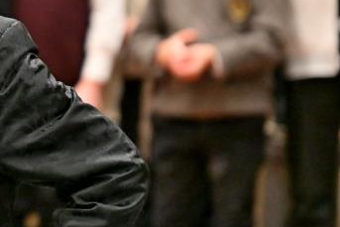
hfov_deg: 2.3
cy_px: 18
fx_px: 8456
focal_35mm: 895
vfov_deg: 1.5
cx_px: -143
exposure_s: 1/250
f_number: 2.8
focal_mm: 200
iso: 400
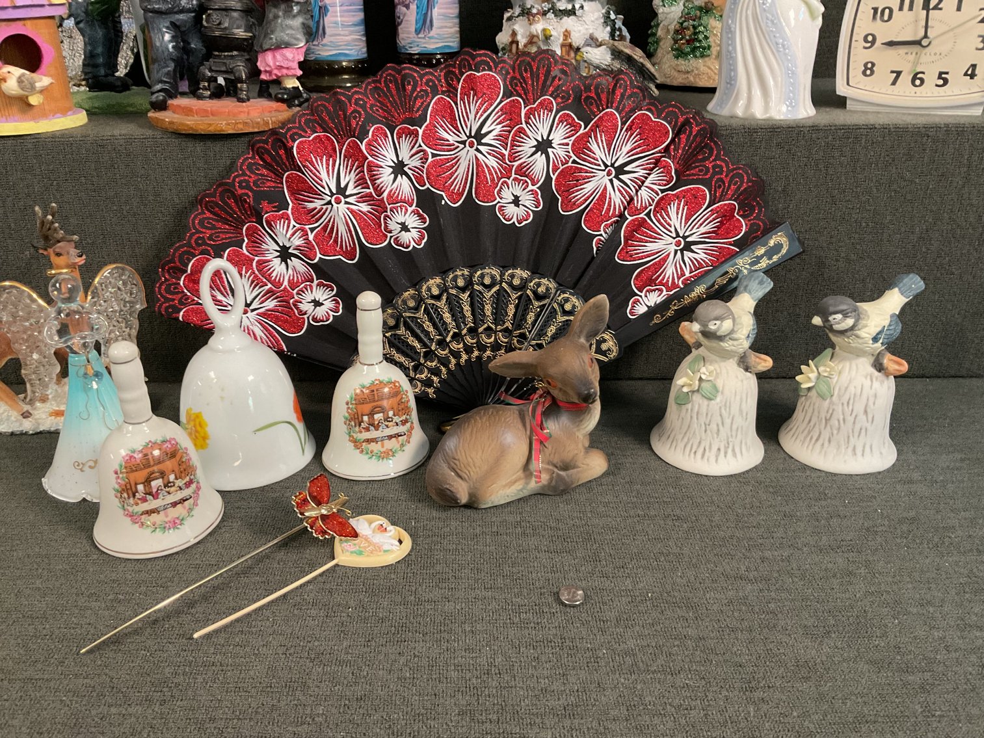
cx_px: 492
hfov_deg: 61.7
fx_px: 824
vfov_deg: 48.2
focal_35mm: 29
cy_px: 369
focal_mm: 3
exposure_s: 1/60
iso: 250
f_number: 1.8
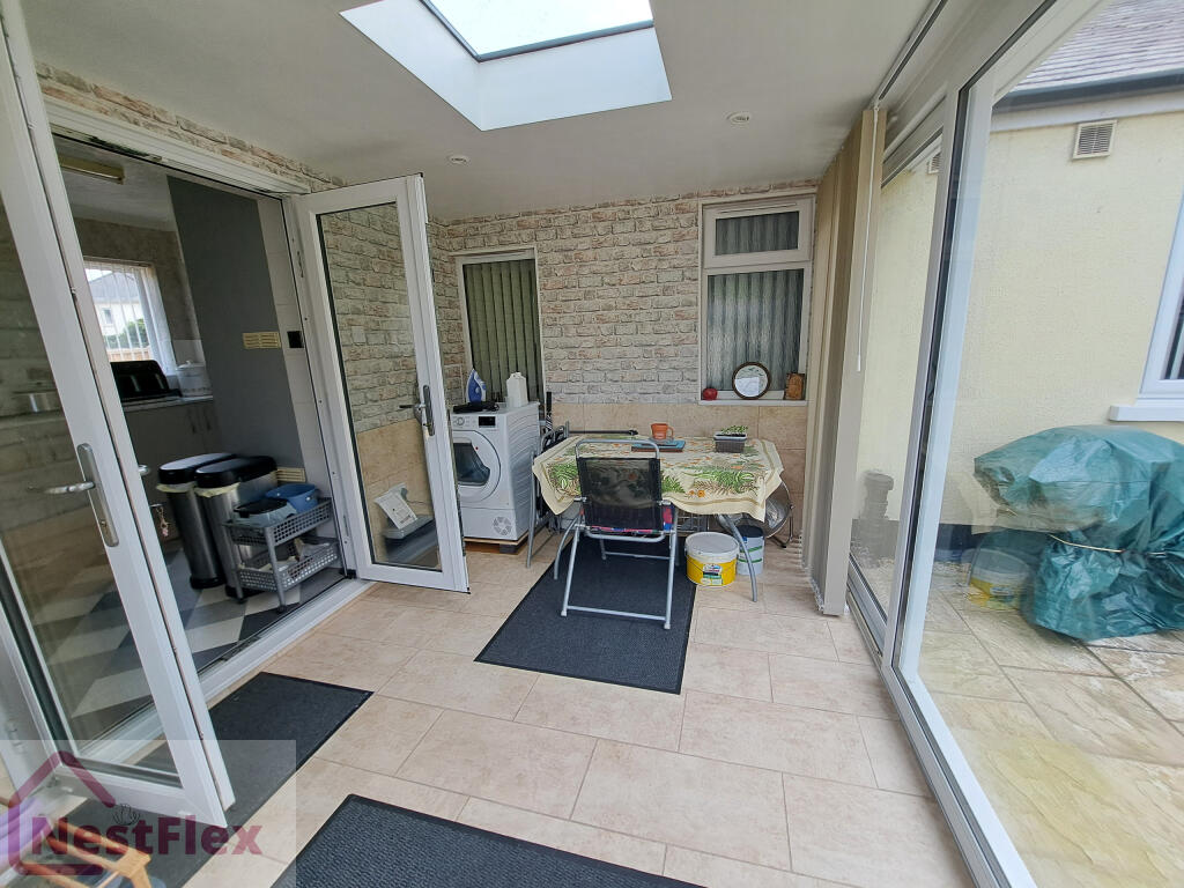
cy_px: 444
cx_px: 592
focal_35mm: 13
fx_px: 445
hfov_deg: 106.2
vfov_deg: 89.9
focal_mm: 1.74
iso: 50
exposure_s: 1/182
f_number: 2.2
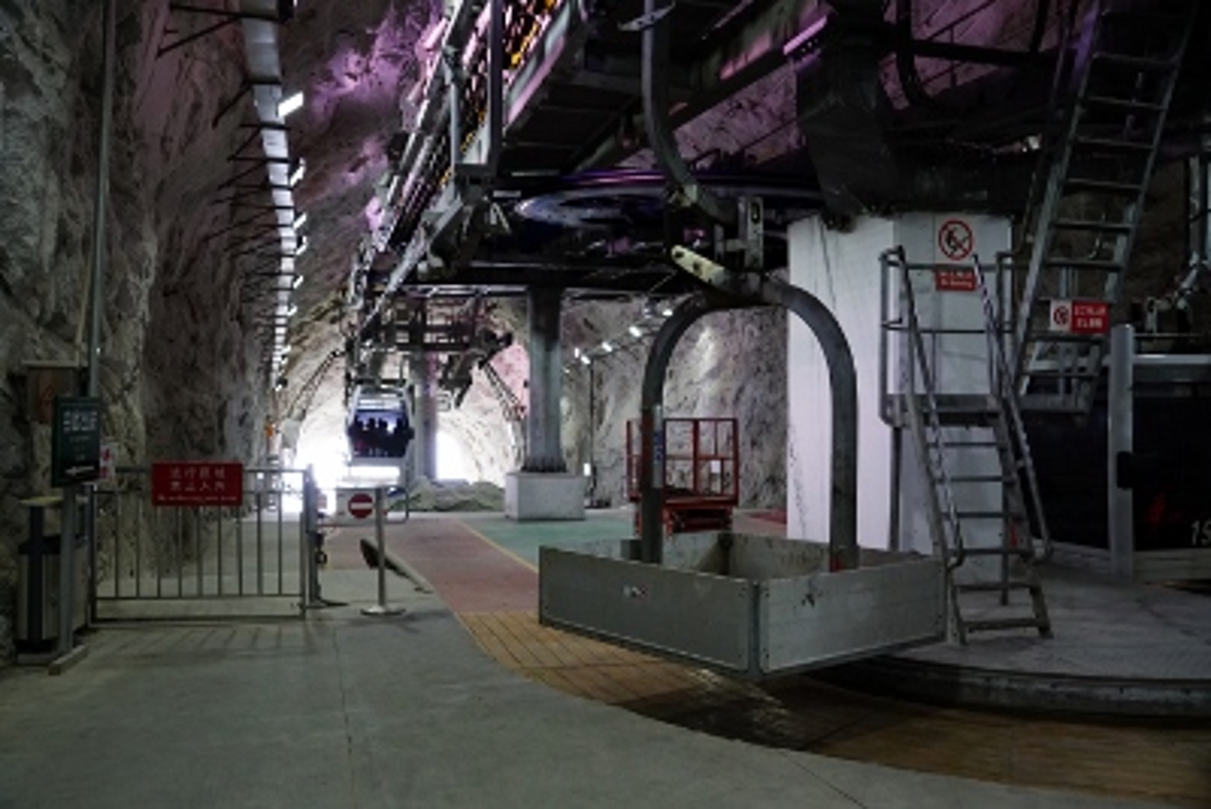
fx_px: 1110
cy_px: 404
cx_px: 606
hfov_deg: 57.2
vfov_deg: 40.0
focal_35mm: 33
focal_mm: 22
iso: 1000
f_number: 4
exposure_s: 1/60
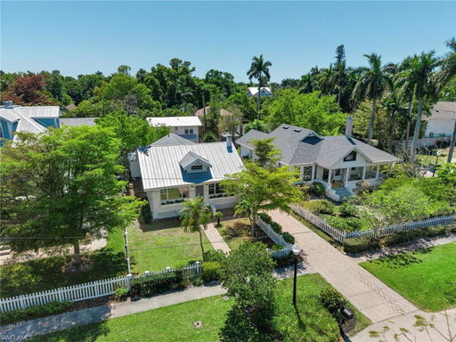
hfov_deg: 71.6
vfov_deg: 56.8
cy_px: 171
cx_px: 228
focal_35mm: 24
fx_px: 316
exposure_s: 1/640
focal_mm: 8.67
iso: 100
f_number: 1.8
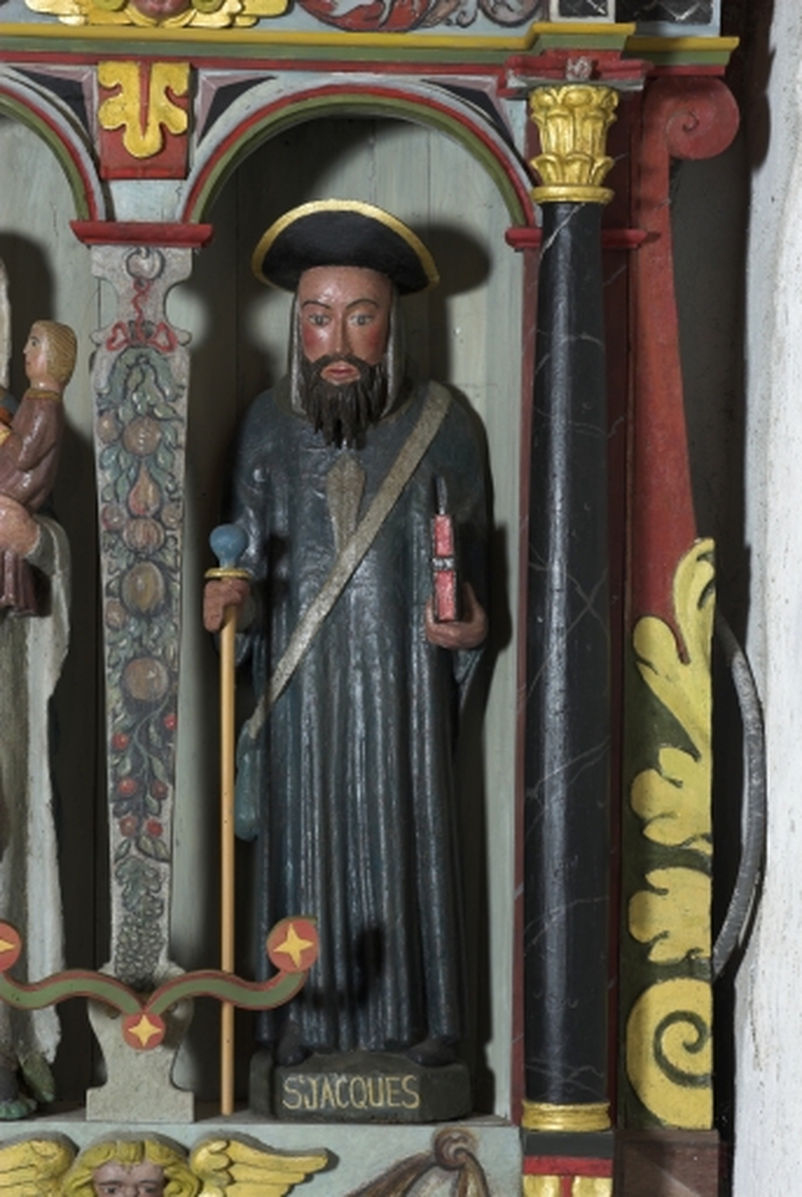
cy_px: 598
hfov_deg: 15.2
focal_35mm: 90
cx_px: 401
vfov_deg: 22.6
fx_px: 2997
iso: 100
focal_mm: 60
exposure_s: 1/50
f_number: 10
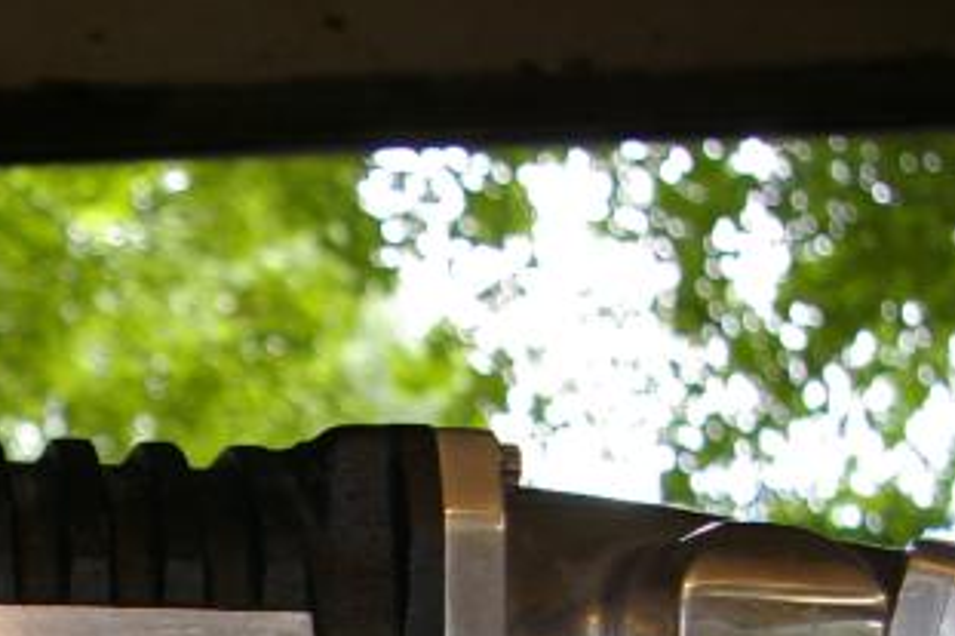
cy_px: 883
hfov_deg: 18.8
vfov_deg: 12.7
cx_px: -126
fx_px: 2748
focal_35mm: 104
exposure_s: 1/40
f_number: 4
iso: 200
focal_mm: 21
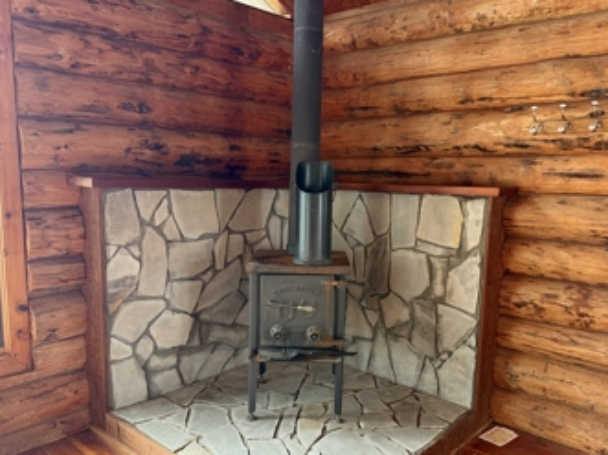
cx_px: 323
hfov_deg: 61.6
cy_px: 250
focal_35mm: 29
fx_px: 509
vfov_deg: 48.1
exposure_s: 1/60
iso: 400
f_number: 1.78
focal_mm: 6.76
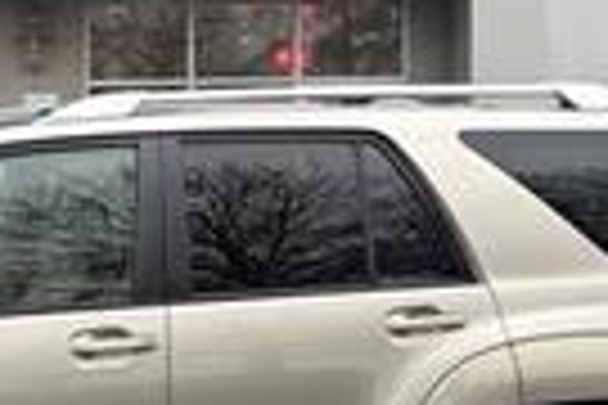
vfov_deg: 14.7
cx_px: -59
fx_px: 1571
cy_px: 184
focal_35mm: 93
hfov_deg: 20.9
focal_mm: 6.76
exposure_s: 1/391
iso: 100
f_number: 1.78
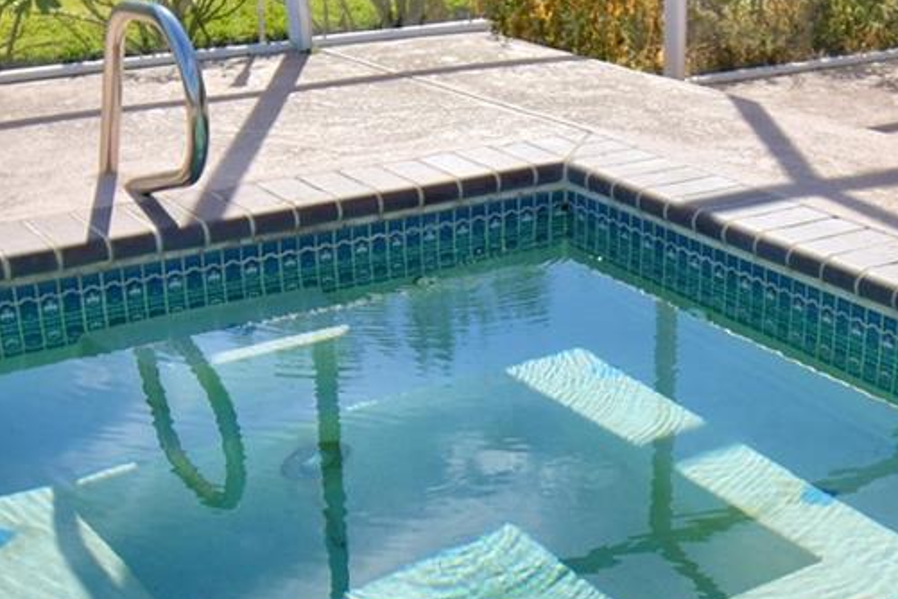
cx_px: 627
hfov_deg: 29.8
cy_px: 517
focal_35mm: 67
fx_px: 1671
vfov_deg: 20.0
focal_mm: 14
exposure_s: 1/640
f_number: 5
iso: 100
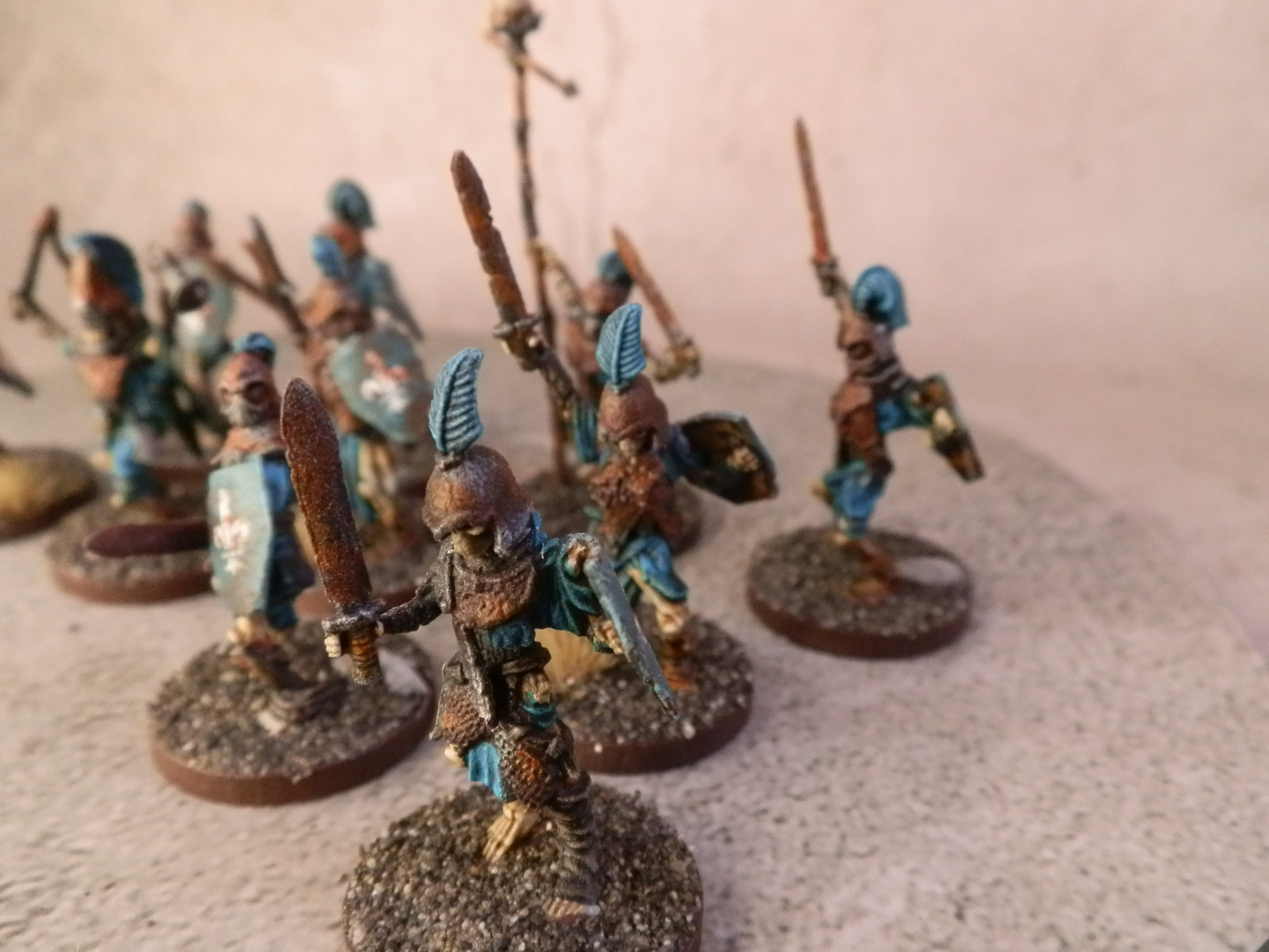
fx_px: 1026
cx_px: 634
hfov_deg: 63.4
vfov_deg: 49.7
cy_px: 476
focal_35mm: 28
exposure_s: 1/80
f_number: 3.1
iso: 400
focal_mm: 5
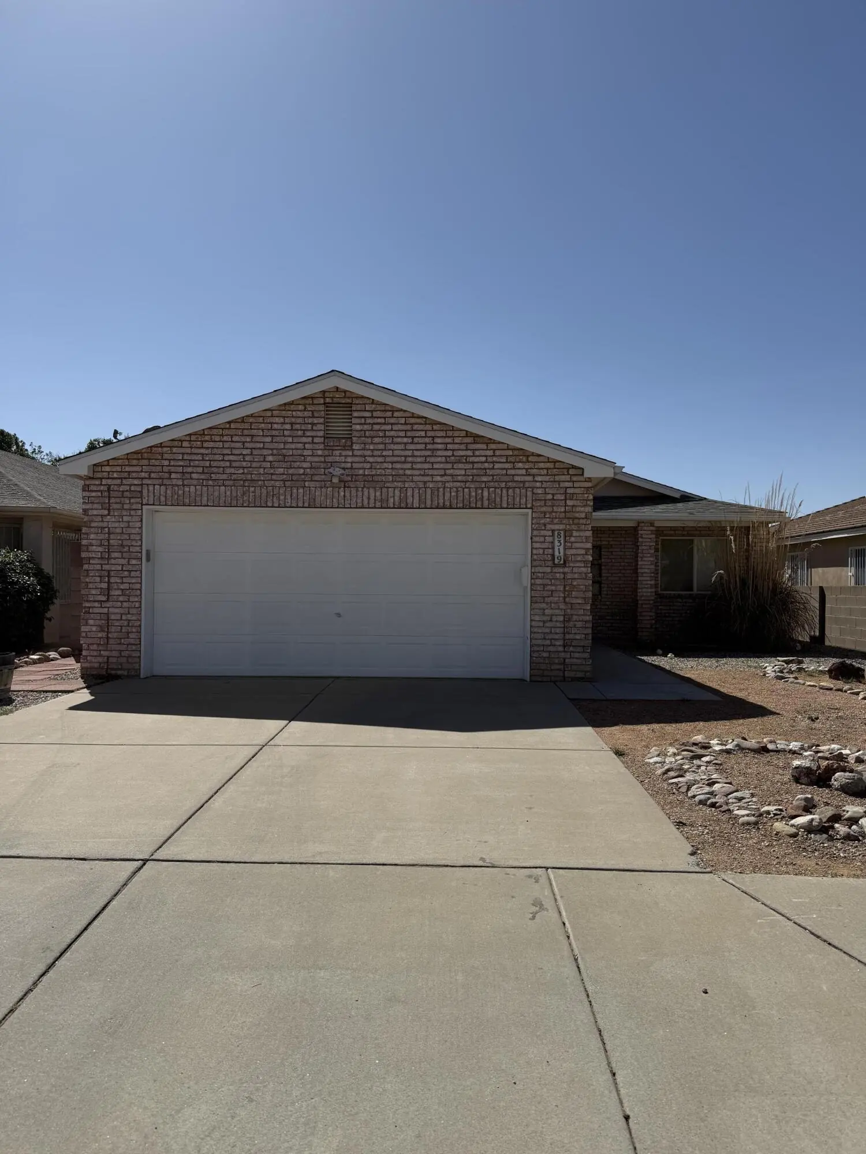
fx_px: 801
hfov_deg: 56.8
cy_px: 577
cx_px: 433
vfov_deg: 71.6
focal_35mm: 24
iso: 80
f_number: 1.78
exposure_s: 1/8130
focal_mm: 6.76
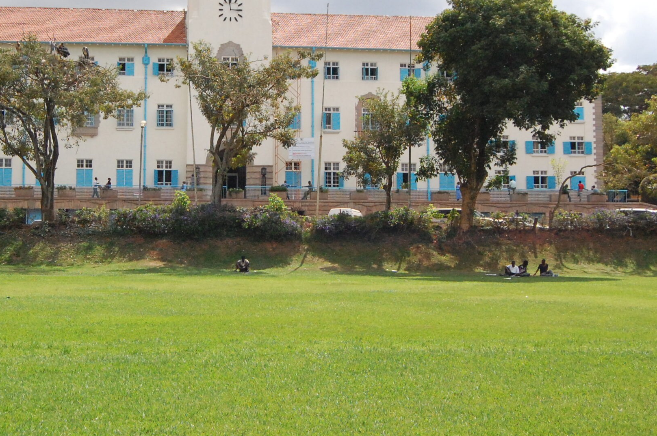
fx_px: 1039
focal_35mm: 57
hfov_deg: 34.9
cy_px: 175
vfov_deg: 23.7
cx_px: 252
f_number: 5.6
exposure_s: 1/4000
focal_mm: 24
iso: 1600
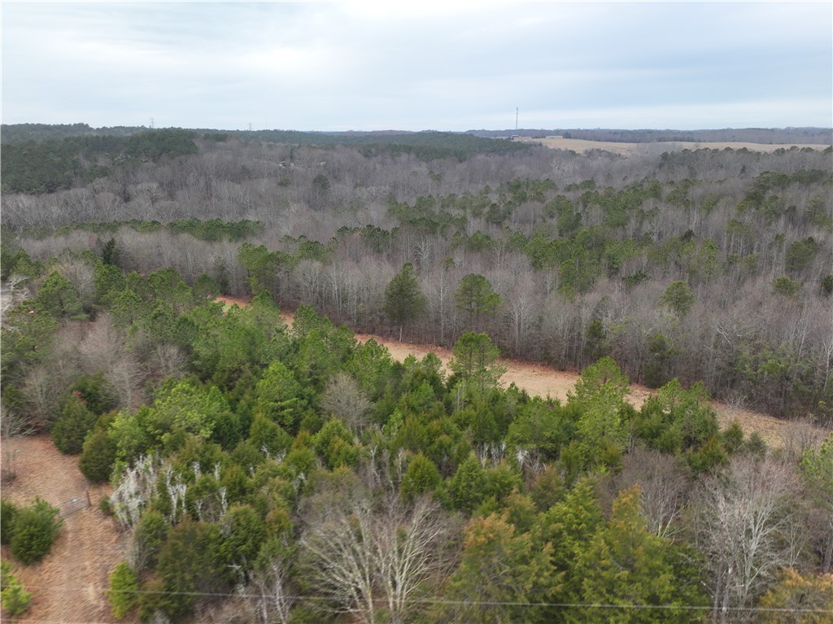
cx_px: 416
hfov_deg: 71.6
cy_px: 312
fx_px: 577
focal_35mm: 24
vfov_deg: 56.8
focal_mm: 12.29
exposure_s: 1/50
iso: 160
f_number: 2.8
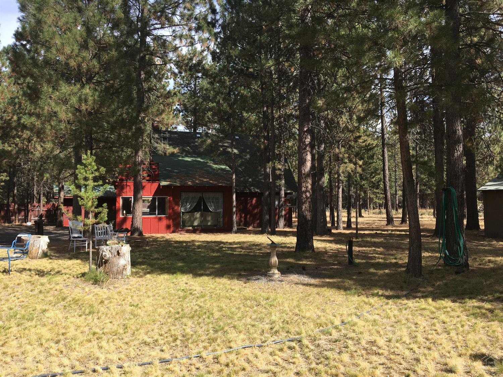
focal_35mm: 29
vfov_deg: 48.2
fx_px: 421
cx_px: 252
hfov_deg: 61.7
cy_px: 188
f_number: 2.2
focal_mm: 4.15
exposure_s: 1/818
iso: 25
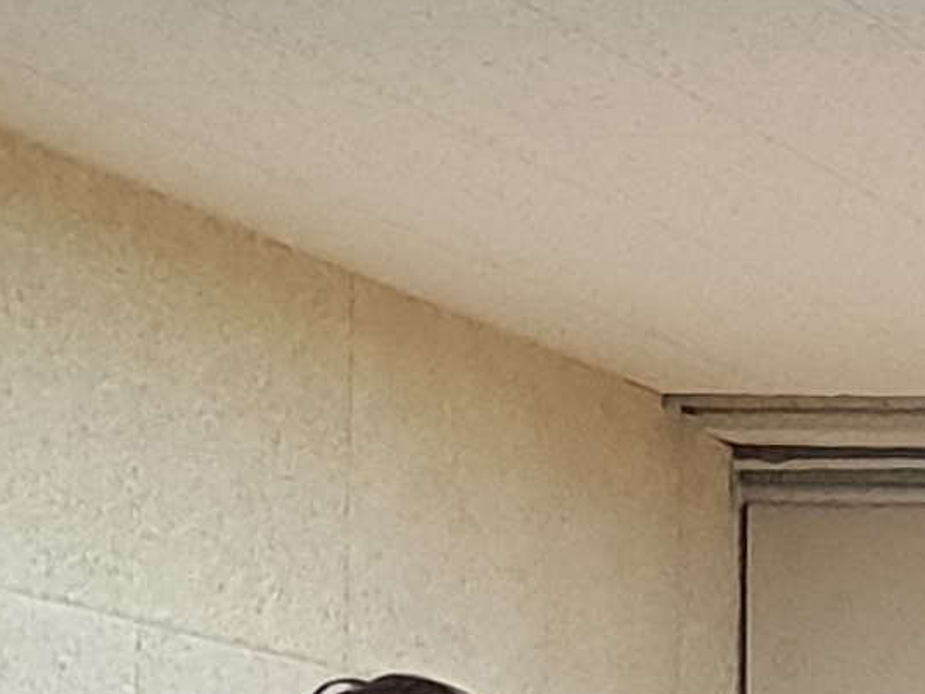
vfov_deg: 7.4
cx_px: 2568
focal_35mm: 196
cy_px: 1037
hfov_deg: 8.7
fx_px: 5236
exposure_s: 1/40
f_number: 2.4
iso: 320
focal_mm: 4.3
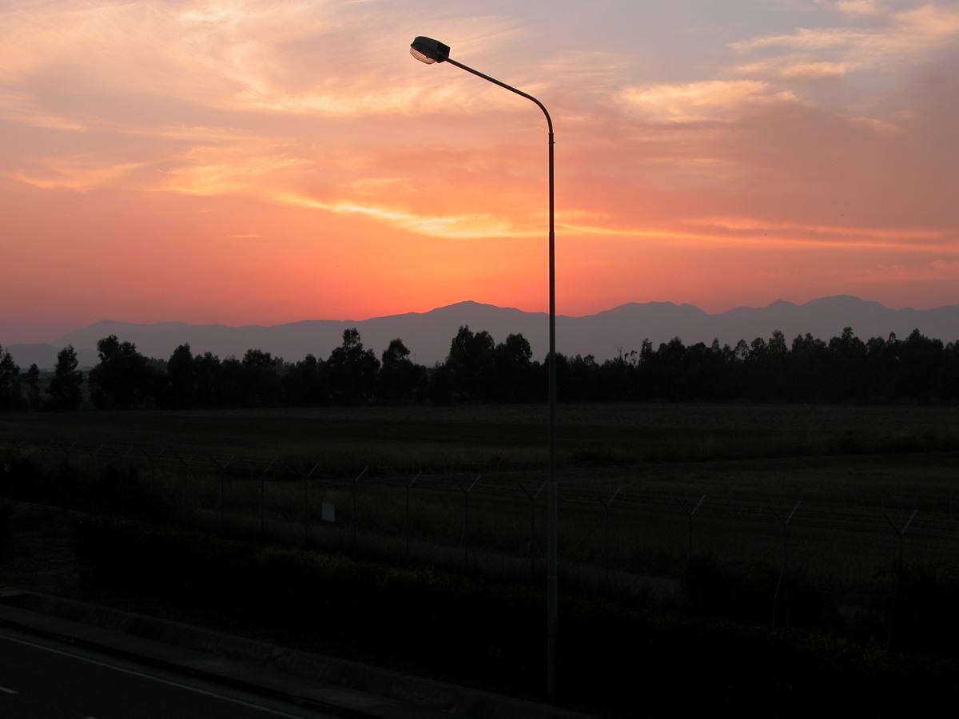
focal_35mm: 66
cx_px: 480
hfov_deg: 29.4
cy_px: 360
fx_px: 1828
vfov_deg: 22.3
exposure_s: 1/154
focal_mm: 16.8
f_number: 4.6
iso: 100
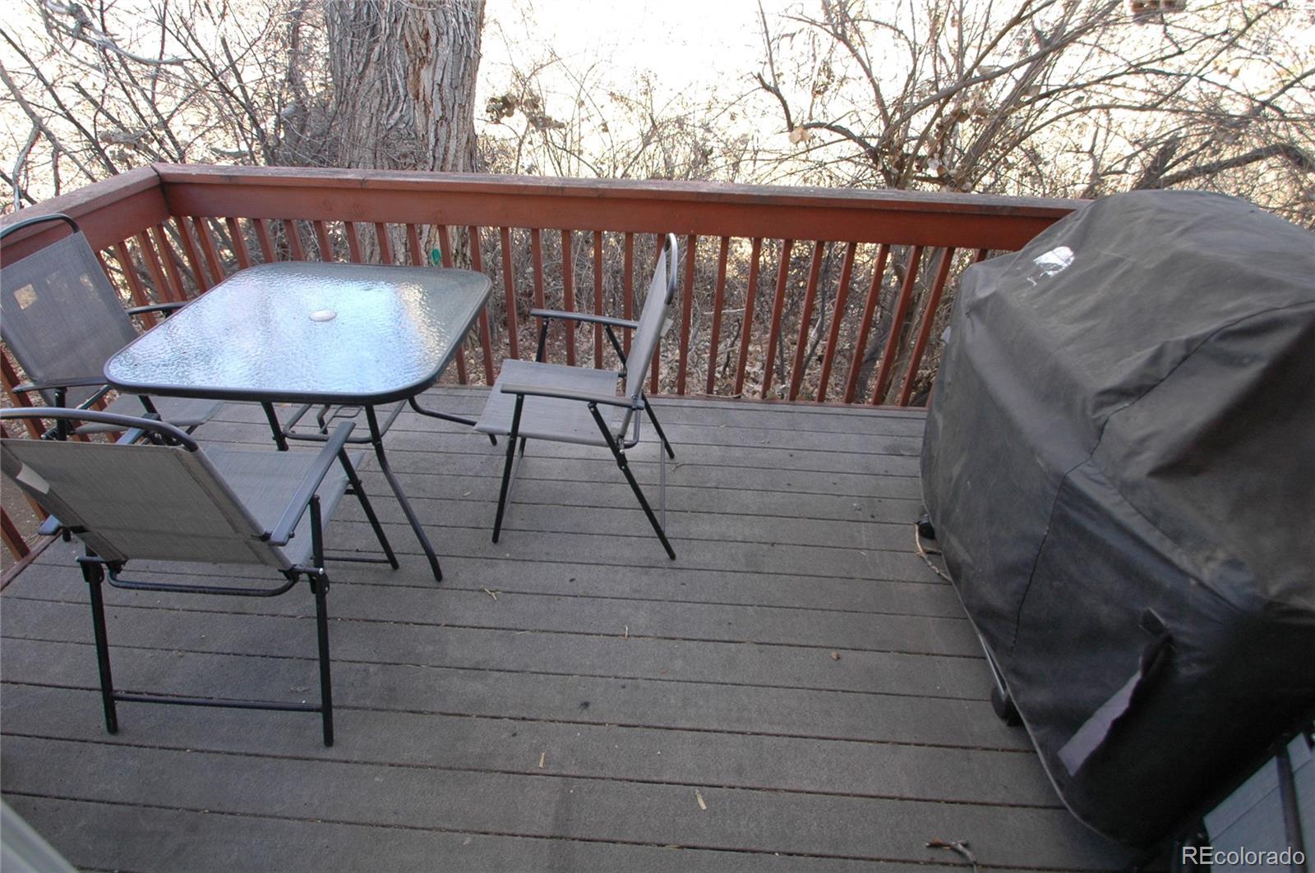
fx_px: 629
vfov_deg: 69.5
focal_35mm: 17
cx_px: 658
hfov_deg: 92.5
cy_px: 436
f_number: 5.6
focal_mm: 11.5
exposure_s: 1/125
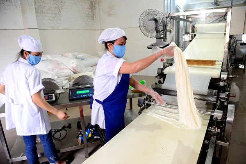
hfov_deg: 73.7
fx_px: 164
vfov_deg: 53.1
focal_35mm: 24
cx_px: 123
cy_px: 82
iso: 2000
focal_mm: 24
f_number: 2.8
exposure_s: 1/125
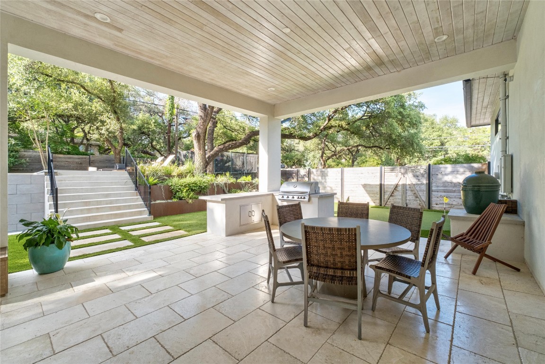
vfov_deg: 77.3
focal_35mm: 15
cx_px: 272
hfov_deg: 100.4
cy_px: 182
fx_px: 227
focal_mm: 10
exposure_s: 1/75
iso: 640
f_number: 8
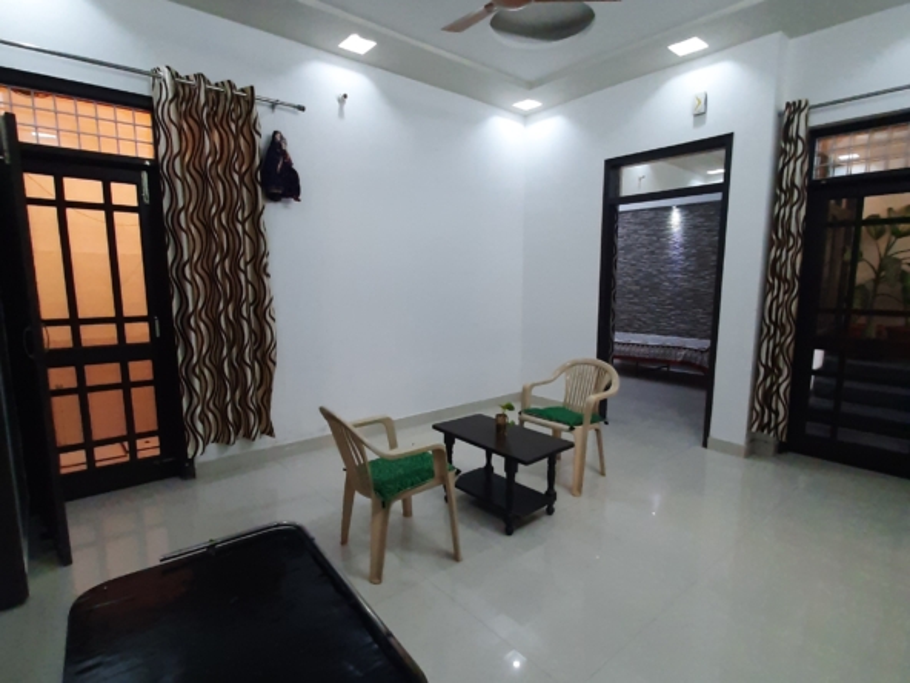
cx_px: 455
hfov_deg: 106.2
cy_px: 342
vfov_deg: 89.9
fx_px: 342
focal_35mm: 13
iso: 200
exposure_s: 1/50
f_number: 2.2
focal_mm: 1.42
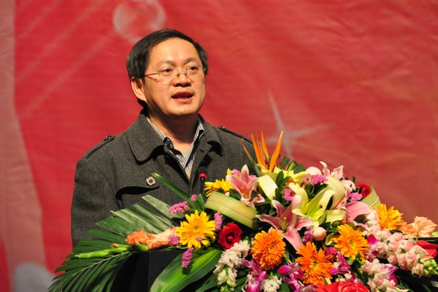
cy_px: 146
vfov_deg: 5.9
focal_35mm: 232
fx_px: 2829
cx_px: 219
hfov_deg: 8.9
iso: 1250
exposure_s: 1/50
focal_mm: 155
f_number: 5.6
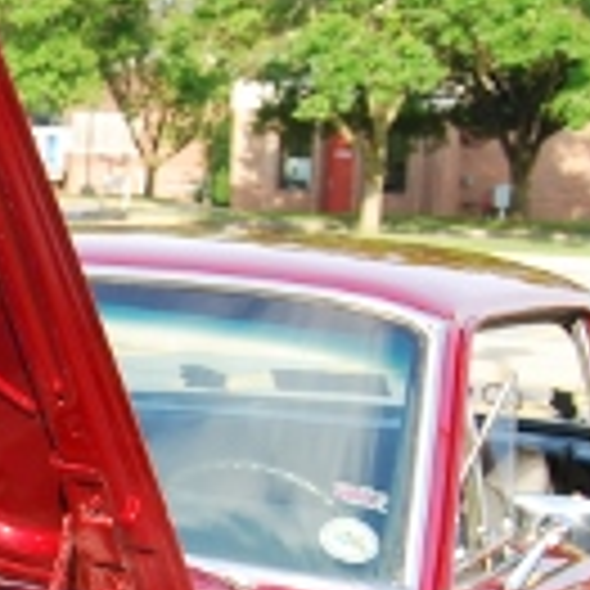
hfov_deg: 13.1
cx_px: -329
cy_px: 536
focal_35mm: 125
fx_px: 2410
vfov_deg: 13.8
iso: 125
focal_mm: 20
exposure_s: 1/125
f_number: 5.6
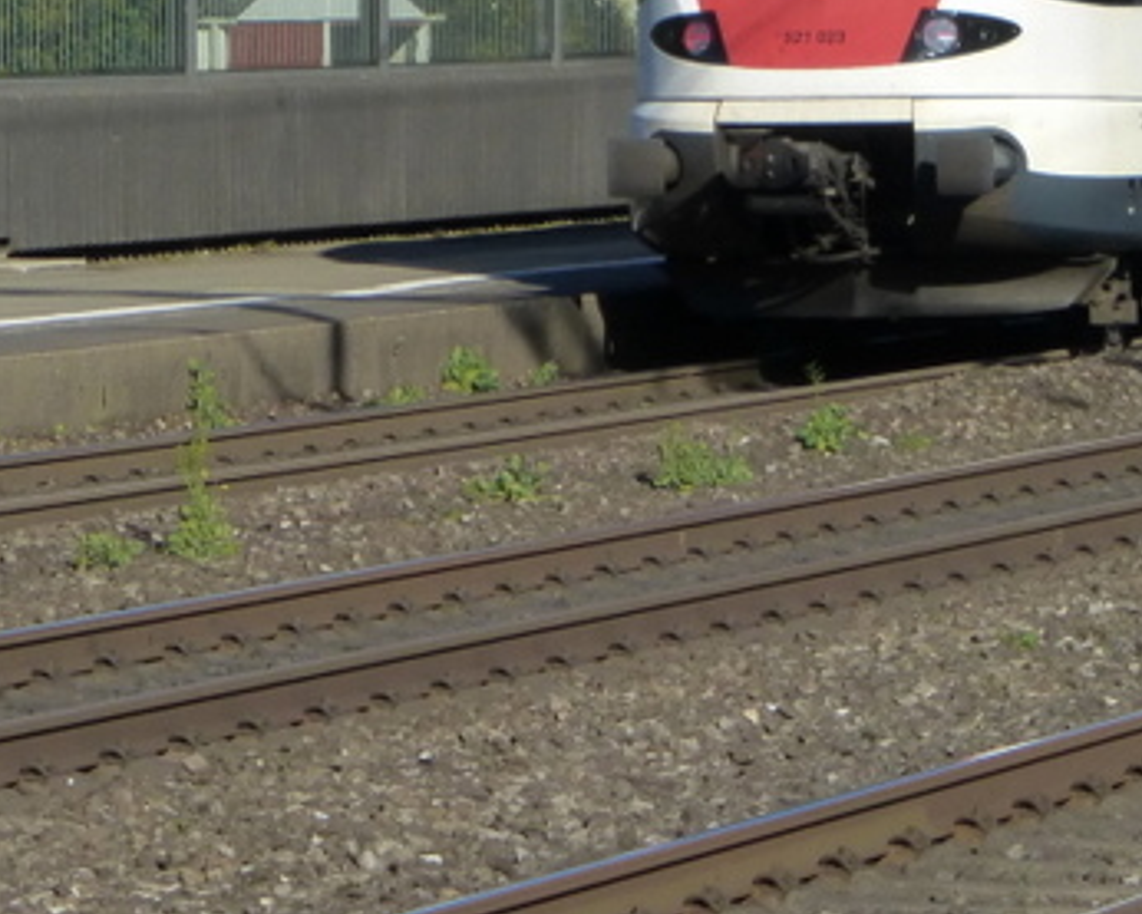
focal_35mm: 336
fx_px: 11360
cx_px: 1452
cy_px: -320
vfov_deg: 4.6
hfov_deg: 5.7
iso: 160
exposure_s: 1/640
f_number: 5.3
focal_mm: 19.4
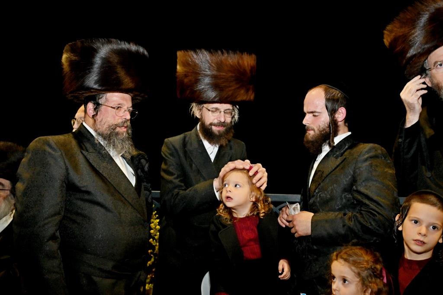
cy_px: 148
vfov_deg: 41.1
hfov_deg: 58.7
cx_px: 222
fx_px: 394
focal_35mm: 32
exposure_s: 1/200
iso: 1600
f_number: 4
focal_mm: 32
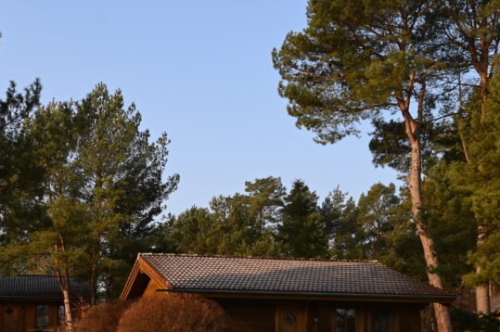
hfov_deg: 33.3
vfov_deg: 23.2
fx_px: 791
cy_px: 293
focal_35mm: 57
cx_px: 51
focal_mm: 30
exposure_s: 1/200
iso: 160
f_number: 8
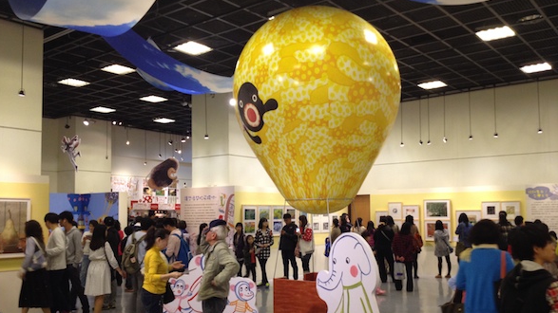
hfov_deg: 51.6
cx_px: 274
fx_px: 577
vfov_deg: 30.3
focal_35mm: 39
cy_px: 188
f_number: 2.4
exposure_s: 1/20
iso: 125
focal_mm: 4.28
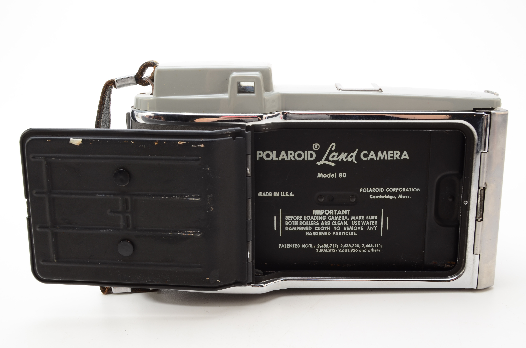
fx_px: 700
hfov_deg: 41.2
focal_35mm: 48
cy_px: 174
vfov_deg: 28.0
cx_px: 263
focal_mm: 32
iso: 100
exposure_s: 1/160
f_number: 16
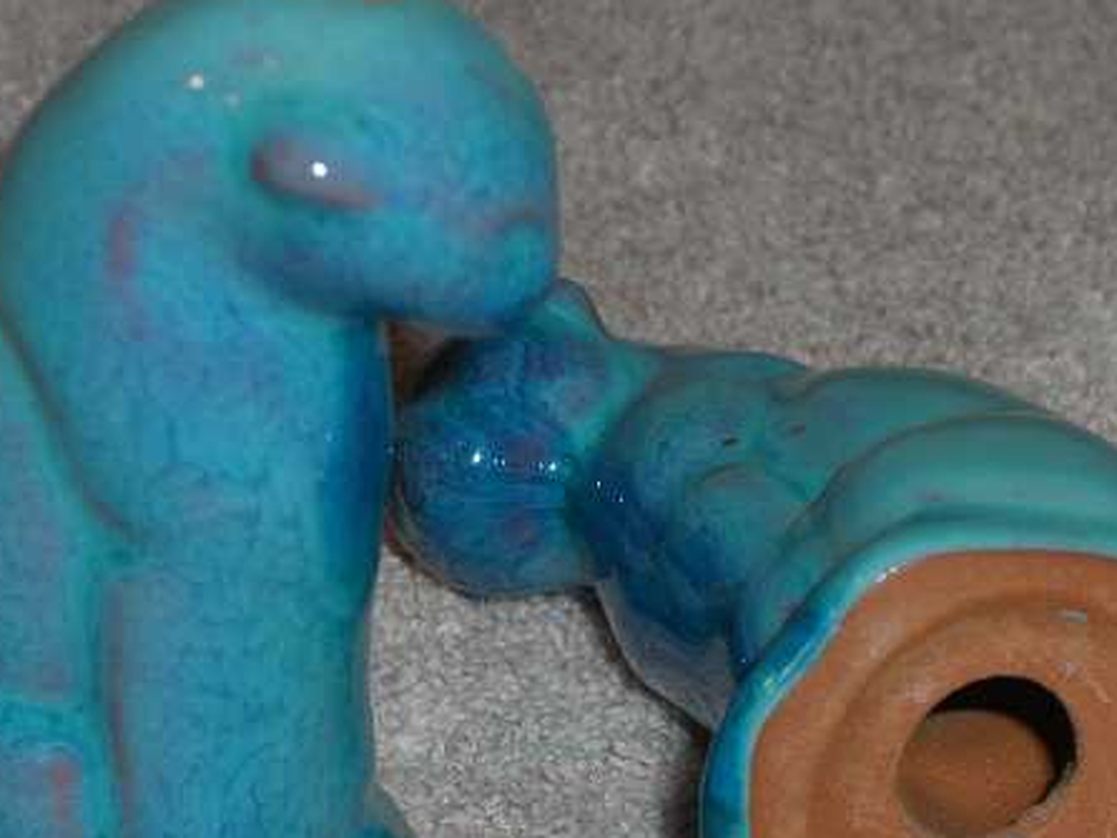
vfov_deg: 9.1
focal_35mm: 164
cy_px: 542
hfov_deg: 12.0
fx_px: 5293
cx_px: 605
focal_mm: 23.7
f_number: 10.8
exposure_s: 1/30
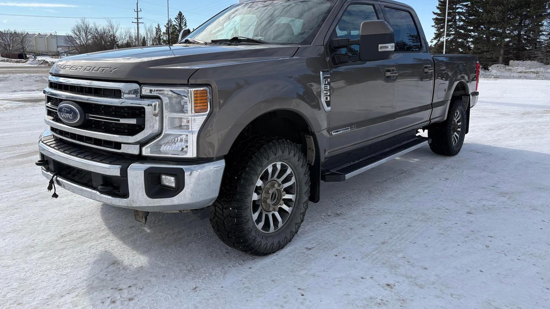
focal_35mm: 29
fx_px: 423
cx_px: 271
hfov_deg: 66.1
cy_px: 115
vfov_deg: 39.9
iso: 50
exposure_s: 1/5348
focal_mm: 5.96
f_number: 1.6
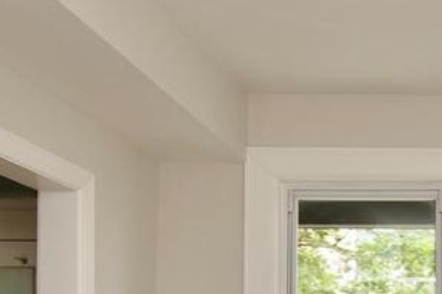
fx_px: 896
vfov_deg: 17.8
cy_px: 345
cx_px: 536
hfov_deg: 24.9
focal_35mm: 73
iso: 320
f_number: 7.1
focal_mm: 10
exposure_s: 1/30
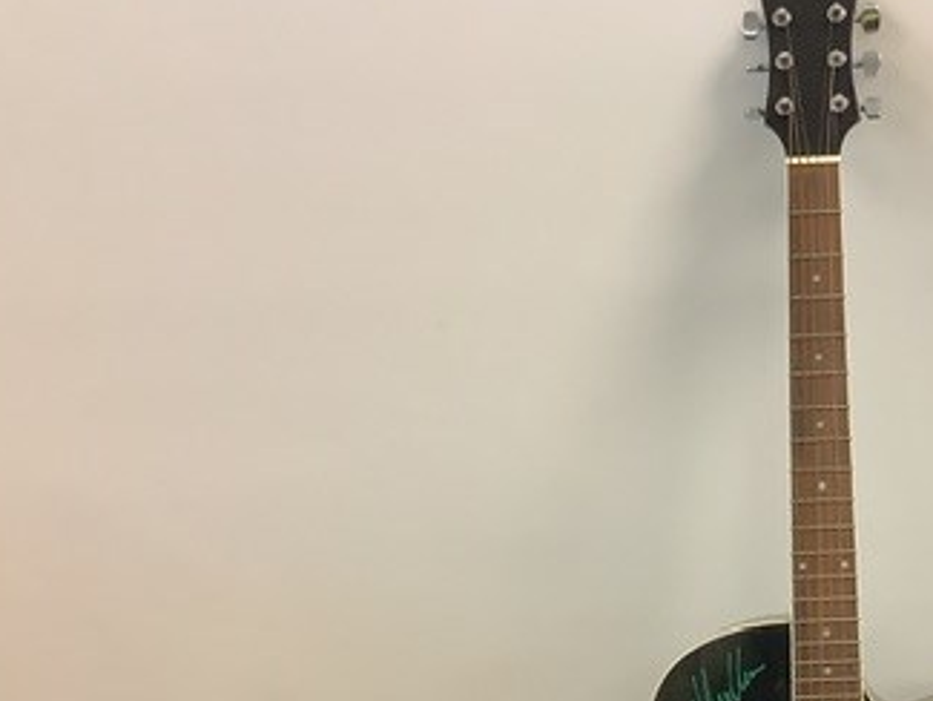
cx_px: 787
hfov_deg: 30.6
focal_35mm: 61
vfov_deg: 23.5
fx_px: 1645
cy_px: 609
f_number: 2.4
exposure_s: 1/50
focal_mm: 3.3
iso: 200
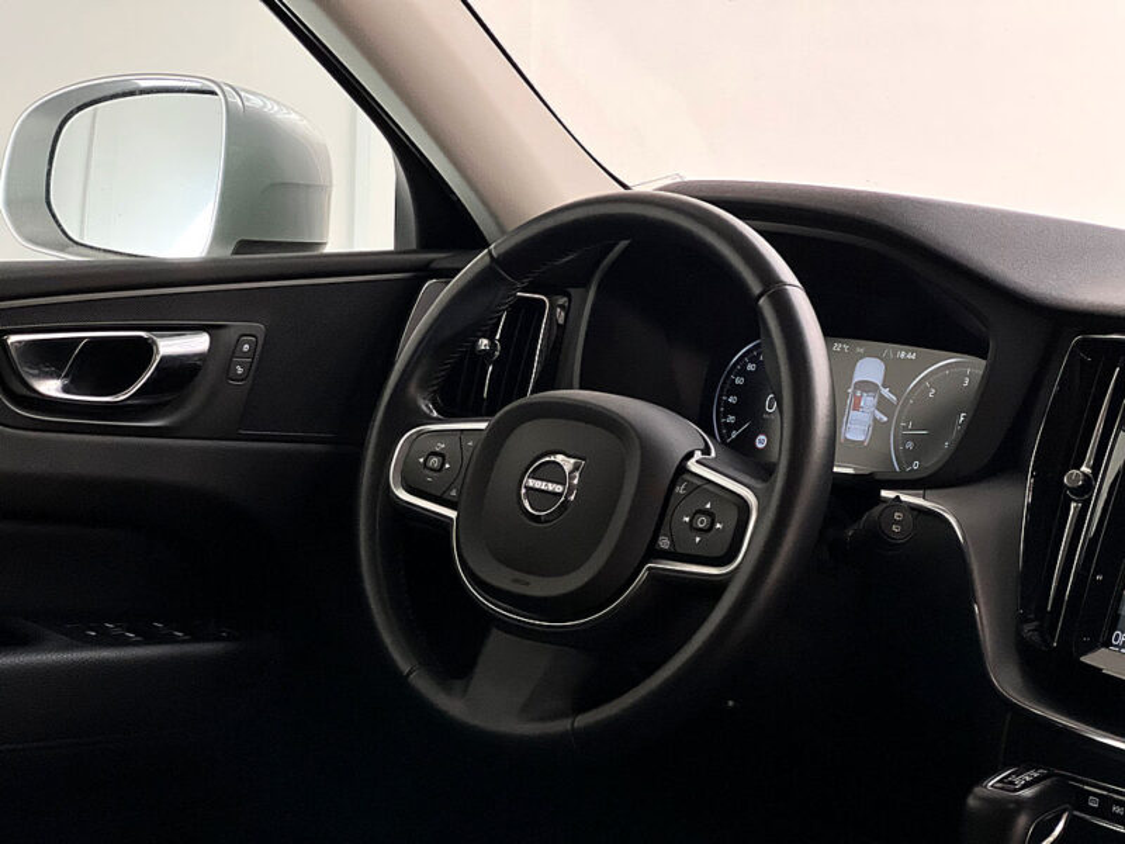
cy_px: 422
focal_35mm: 77
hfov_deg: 25.3
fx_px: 2502
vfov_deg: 19.1
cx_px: 562
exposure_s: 1/86
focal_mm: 9
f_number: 2.8
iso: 250
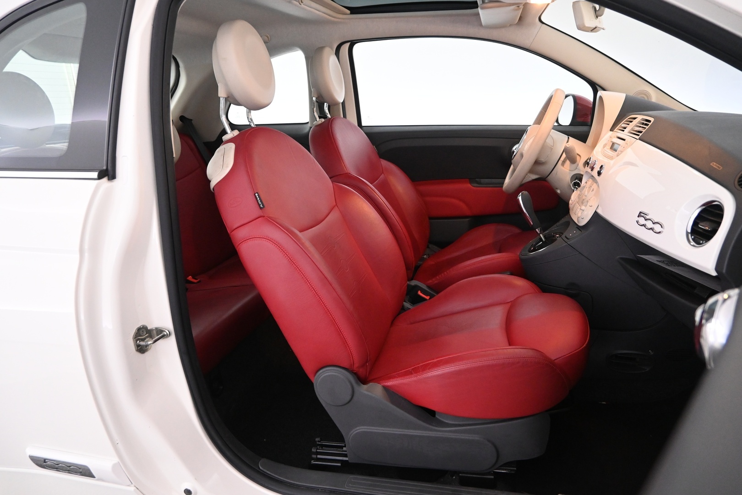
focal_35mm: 24
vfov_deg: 53.1
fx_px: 495
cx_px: 371
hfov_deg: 73.7
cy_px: 248
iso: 2500
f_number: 4
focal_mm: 16
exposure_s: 1/60
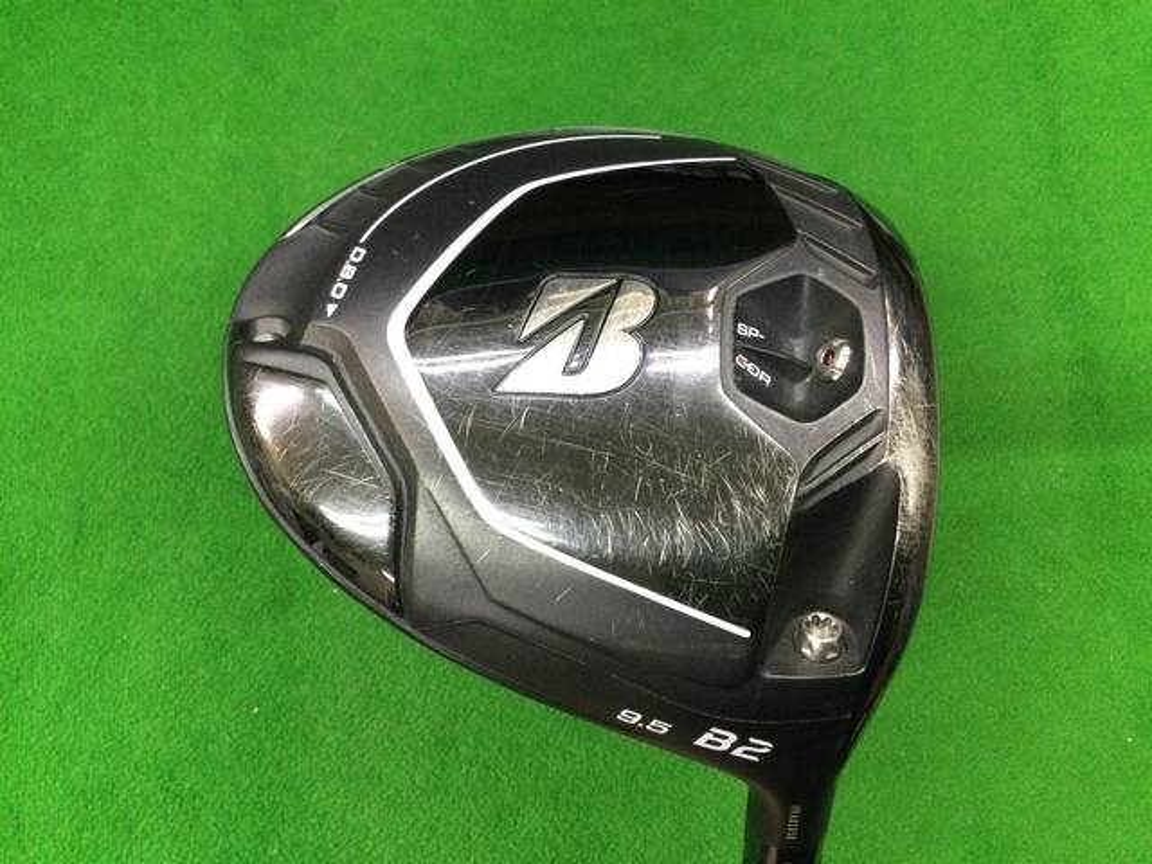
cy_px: 432
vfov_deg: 45.4
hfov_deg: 58.4
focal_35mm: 31
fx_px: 1032
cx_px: 576
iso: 160
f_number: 2.4
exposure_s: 1/30
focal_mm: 3.3
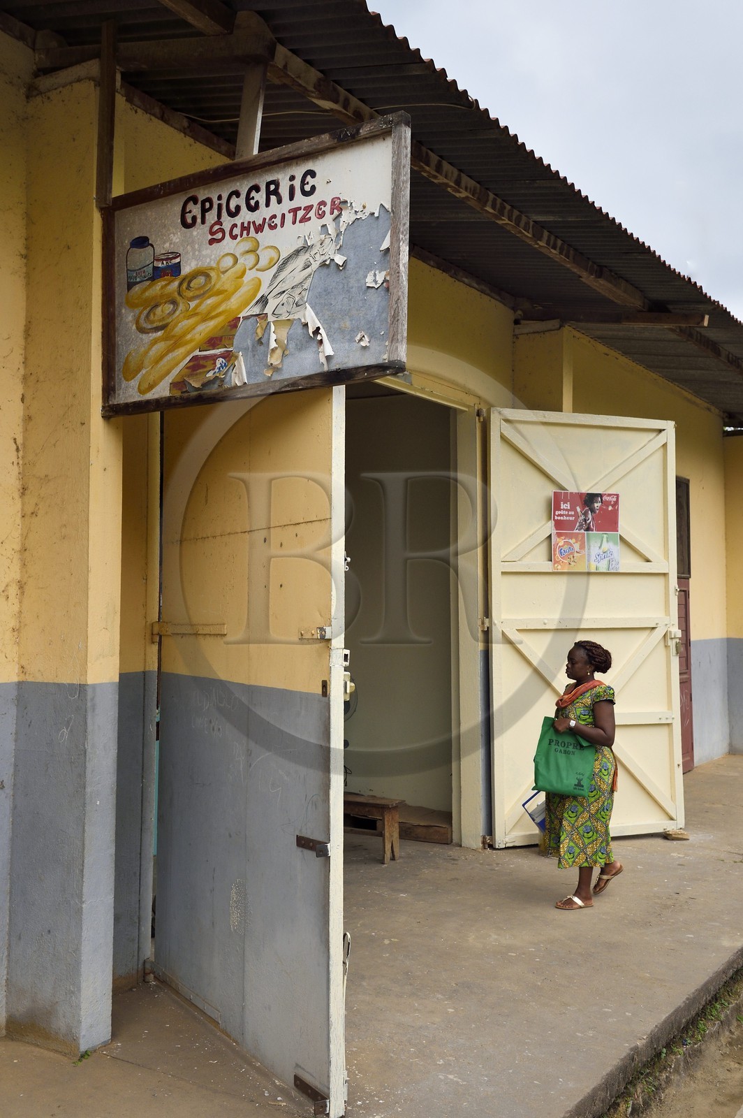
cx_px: 372
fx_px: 1085
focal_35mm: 35
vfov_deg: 54.5
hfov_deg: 37.8
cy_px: 559
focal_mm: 35
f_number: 6.3
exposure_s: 1/640
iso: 800
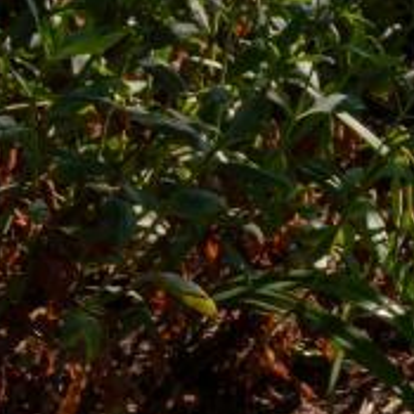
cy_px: -712
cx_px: 1367
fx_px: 3545
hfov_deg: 6.0
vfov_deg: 6.3
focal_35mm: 262
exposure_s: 1/160
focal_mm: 36
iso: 100
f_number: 9
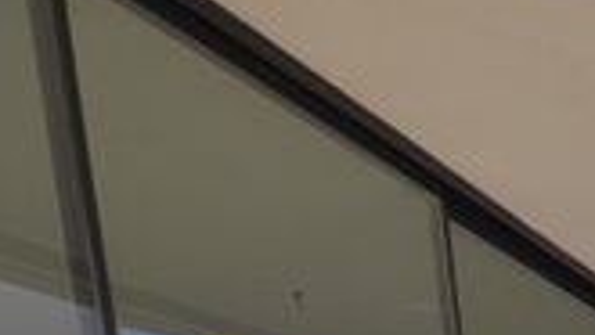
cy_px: 785
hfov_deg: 23.0
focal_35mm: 69
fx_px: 1089
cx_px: 954
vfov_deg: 13.3
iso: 100
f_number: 8
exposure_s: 1/200
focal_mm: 10
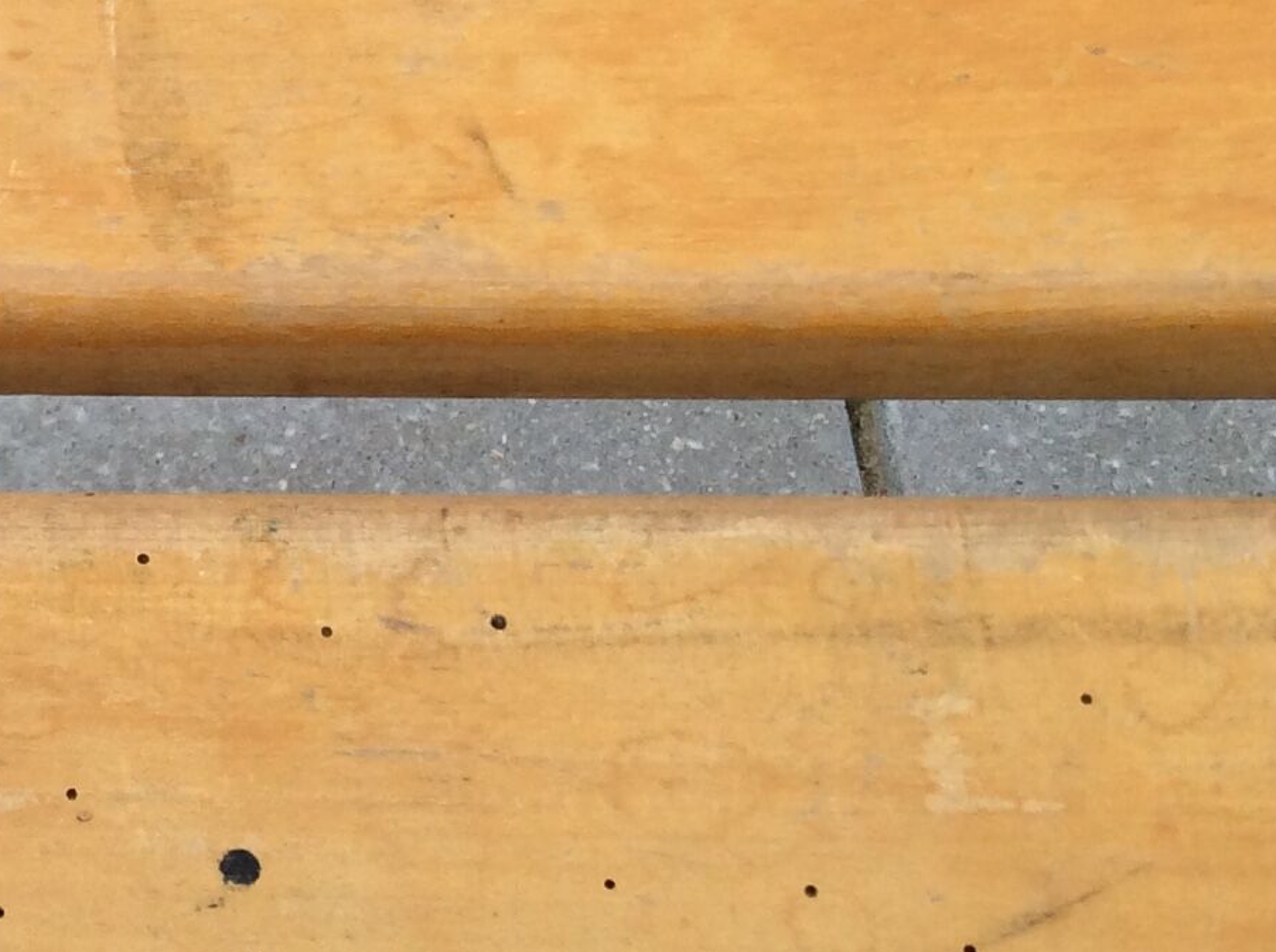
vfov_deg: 16.0
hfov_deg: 19.2
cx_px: -516
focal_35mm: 92
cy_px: 327
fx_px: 3385
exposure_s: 1/420
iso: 32
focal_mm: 3.3
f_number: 2.4
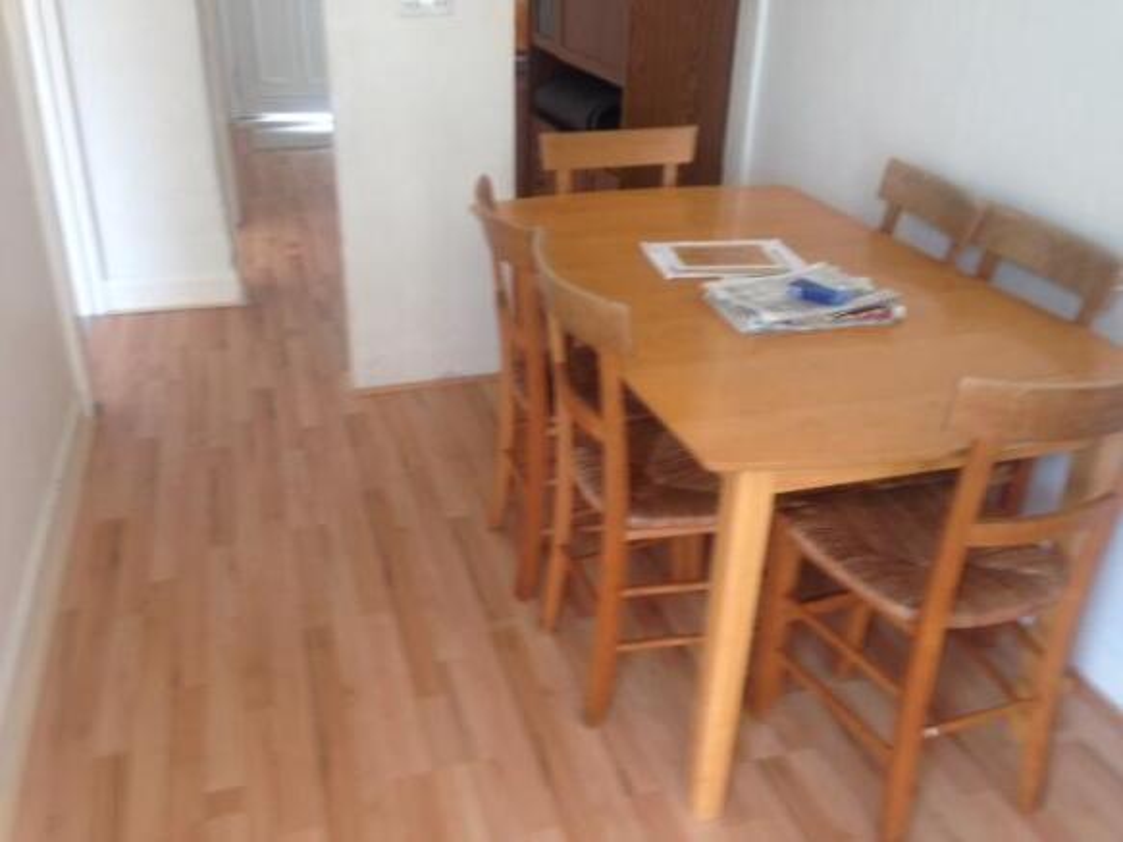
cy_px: 421
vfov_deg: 42.9
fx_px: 1070
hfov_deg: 55.4
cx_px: 562
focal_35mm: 33
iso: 50
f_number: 2.4
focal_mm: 4.12
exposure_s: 1/24
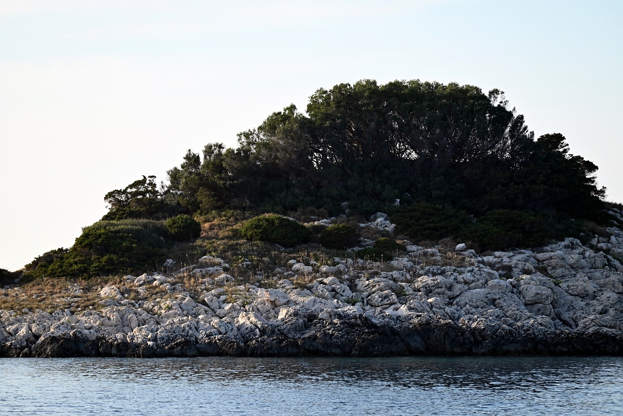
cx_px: 312
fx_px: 3115
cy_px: 208
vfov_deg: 7.6
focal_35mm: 180
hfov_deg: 11.4
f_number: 5
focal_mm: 180
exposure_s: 1/1000
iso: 360
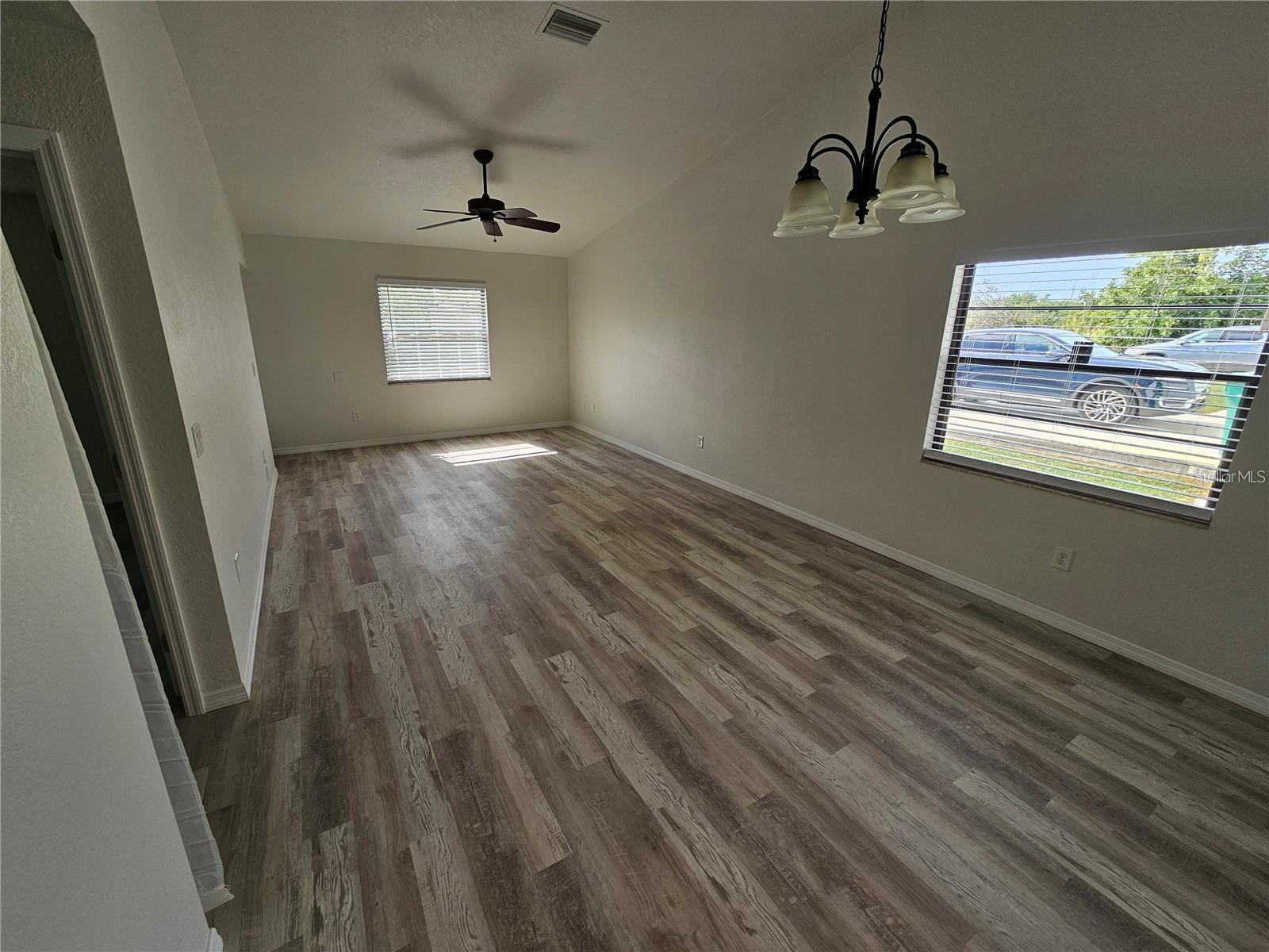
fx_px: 477
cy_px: 476
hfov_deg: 106.2
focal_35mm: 13
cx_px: 634
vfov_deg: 89.9
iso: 50
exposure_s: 1/163
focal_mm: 2.2
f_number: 2.2
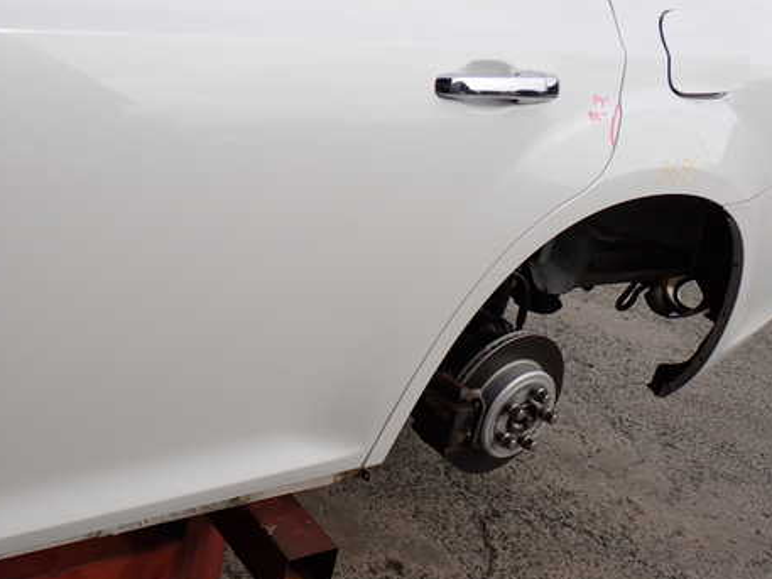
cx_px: 270
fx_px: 937
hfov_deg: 44.3
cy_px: 255
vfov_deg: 34.3
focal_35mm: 42
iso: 100
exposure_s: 1/800
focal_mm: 5.79
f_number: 3.2
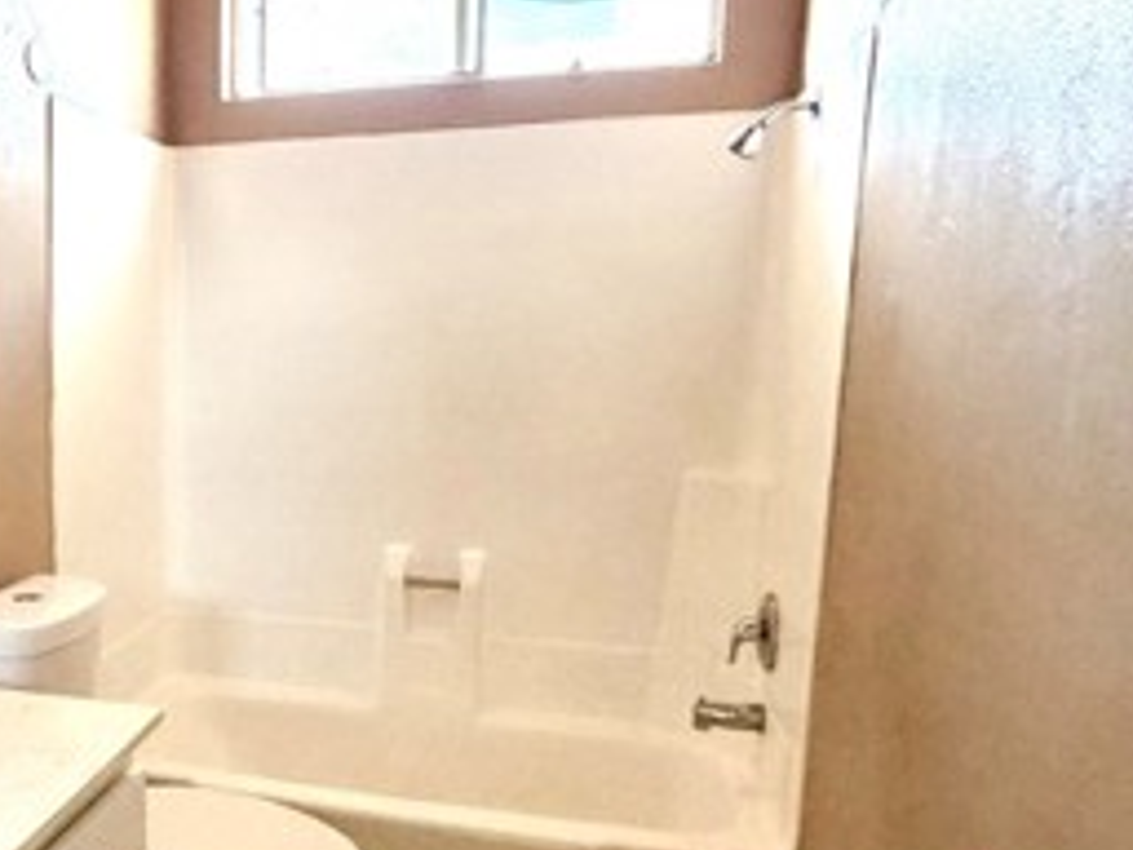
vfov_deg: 40.6
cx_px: 142
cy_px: 491
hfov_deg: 47.9
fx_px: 1146
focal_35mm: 35
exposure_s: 1/60
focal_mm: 2.22
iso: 400
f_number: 2.2
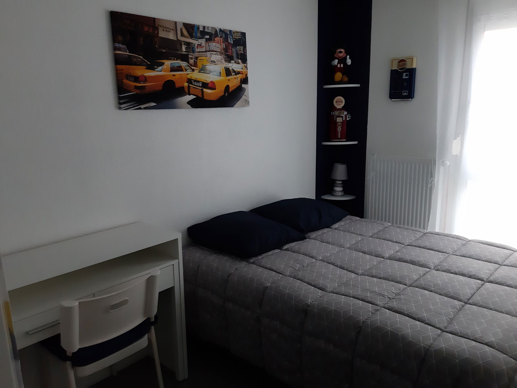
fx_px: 403
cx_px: 258
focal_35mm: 27
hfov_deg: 65.3
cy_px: 194
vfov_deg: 51.4
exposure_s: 1/25
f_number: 1.7
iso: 400
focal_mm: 3.93
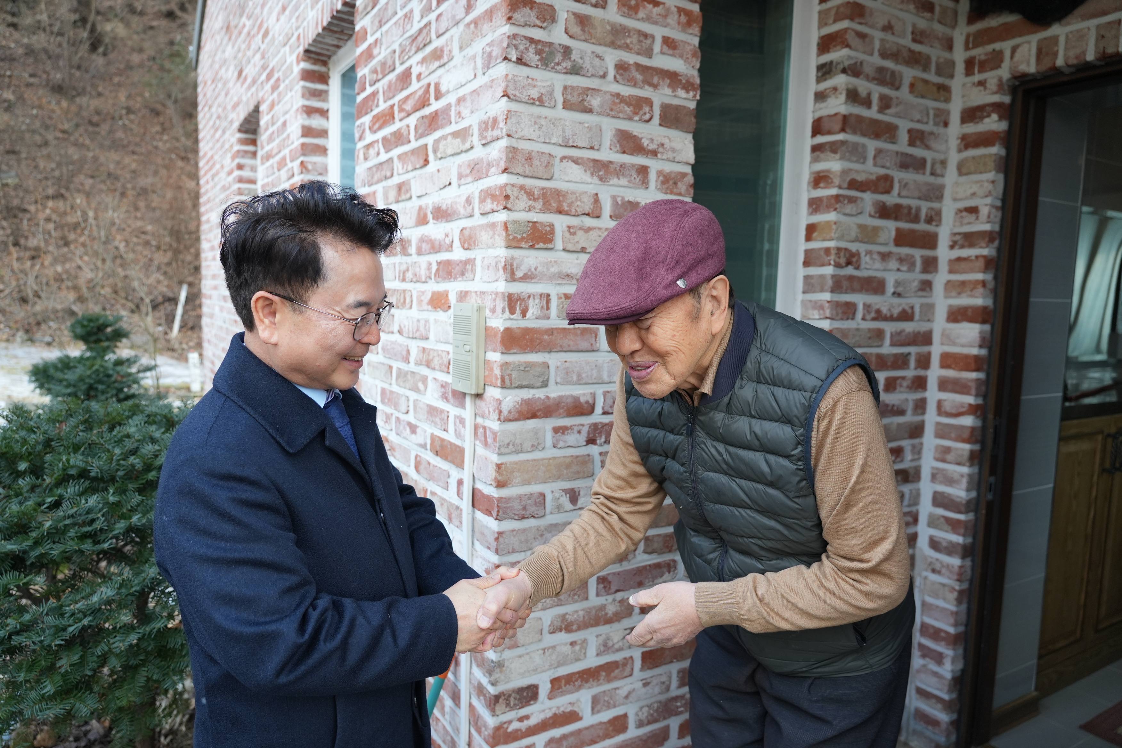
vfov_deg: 53.1
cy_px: 374
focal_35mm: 24
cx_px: 561
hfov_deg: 73.7
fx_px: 748
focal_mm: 24
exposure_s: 1/320
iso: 800
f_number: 4
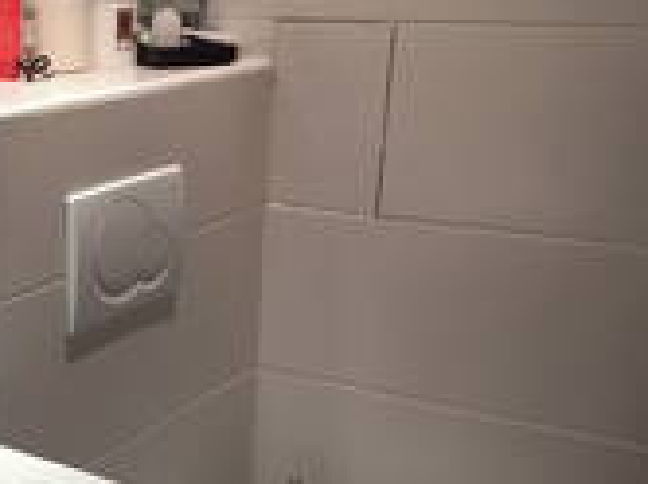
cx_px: 59
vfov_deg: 22.7
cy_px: 422
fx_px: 1178
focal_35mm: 63
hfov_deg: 29.4
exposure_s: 1/50
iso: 25
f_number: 2.2
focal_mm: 4.15
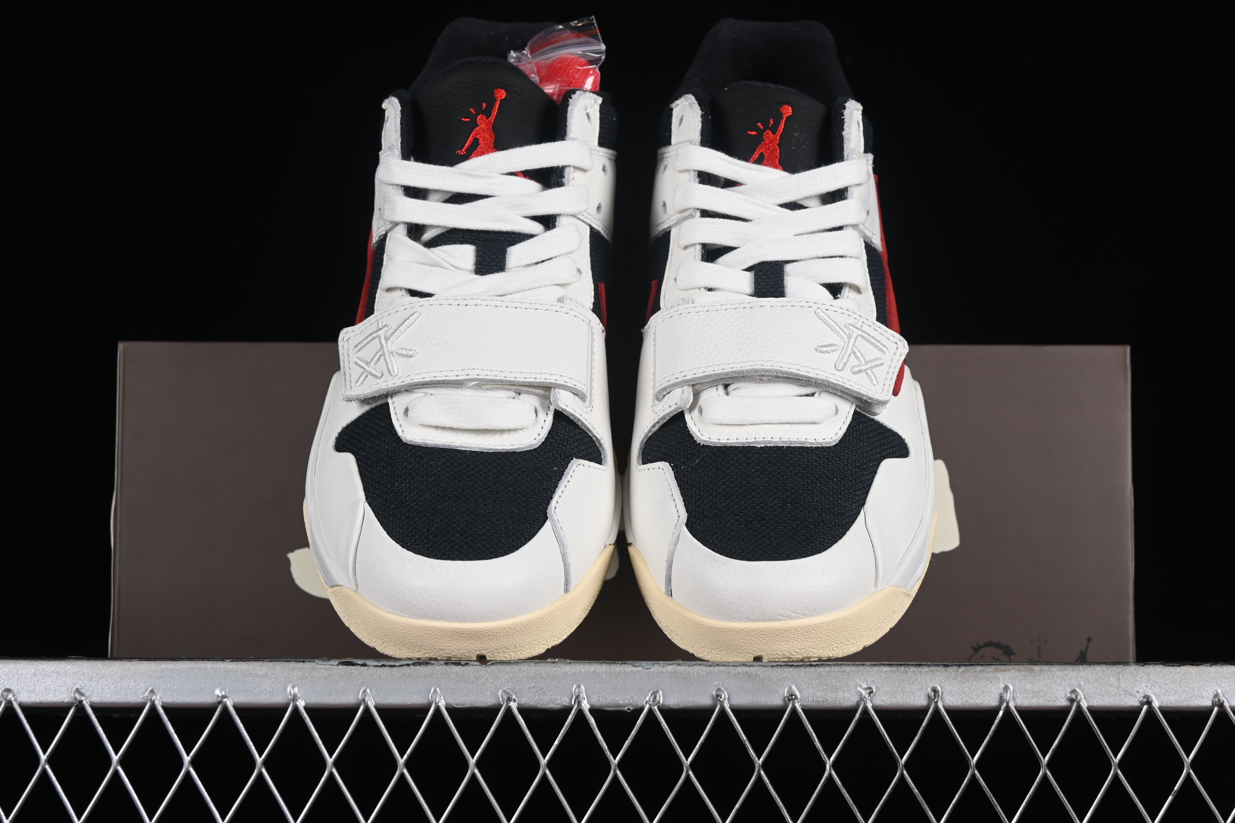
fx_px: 2573
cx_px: 618
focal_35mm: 75
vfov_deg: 18.2
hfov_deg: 27.0
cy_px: 412
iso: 160
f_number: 8
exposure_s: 1/80
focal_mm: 50
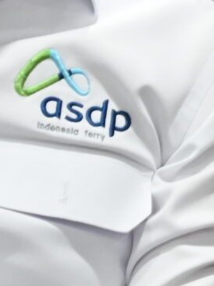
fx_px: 6339
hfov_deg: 1.9
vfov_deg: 2.6
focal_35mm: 769
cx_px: 882
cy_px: 57
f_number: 6.3
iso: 4000
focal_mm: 115
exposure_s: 1/60
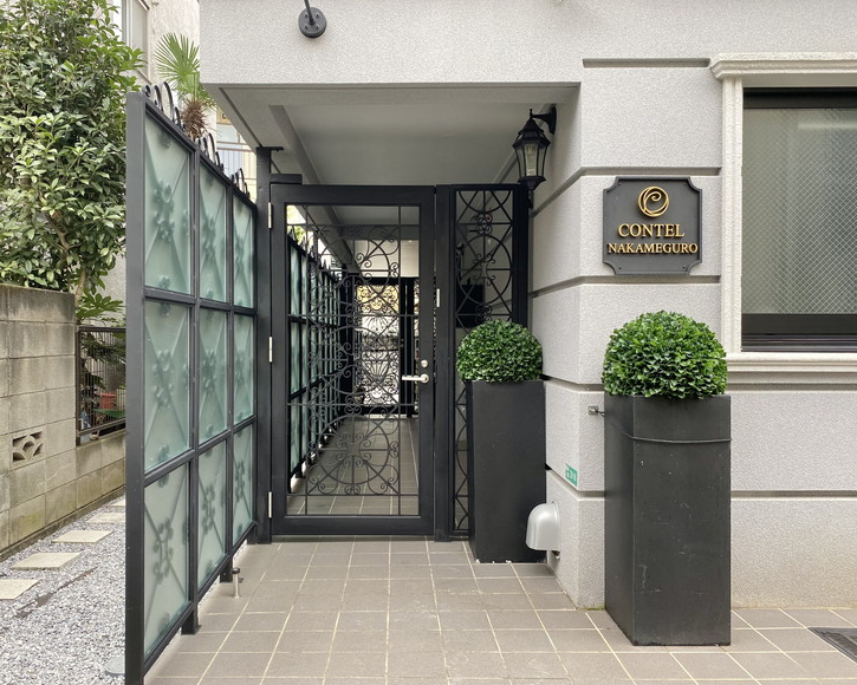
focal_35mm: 28
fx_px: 710
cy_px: 352
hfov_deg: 62.1
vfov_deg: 51.5
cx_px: 392
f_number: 1.8
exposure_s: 1/121
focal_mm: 4.25
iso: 64
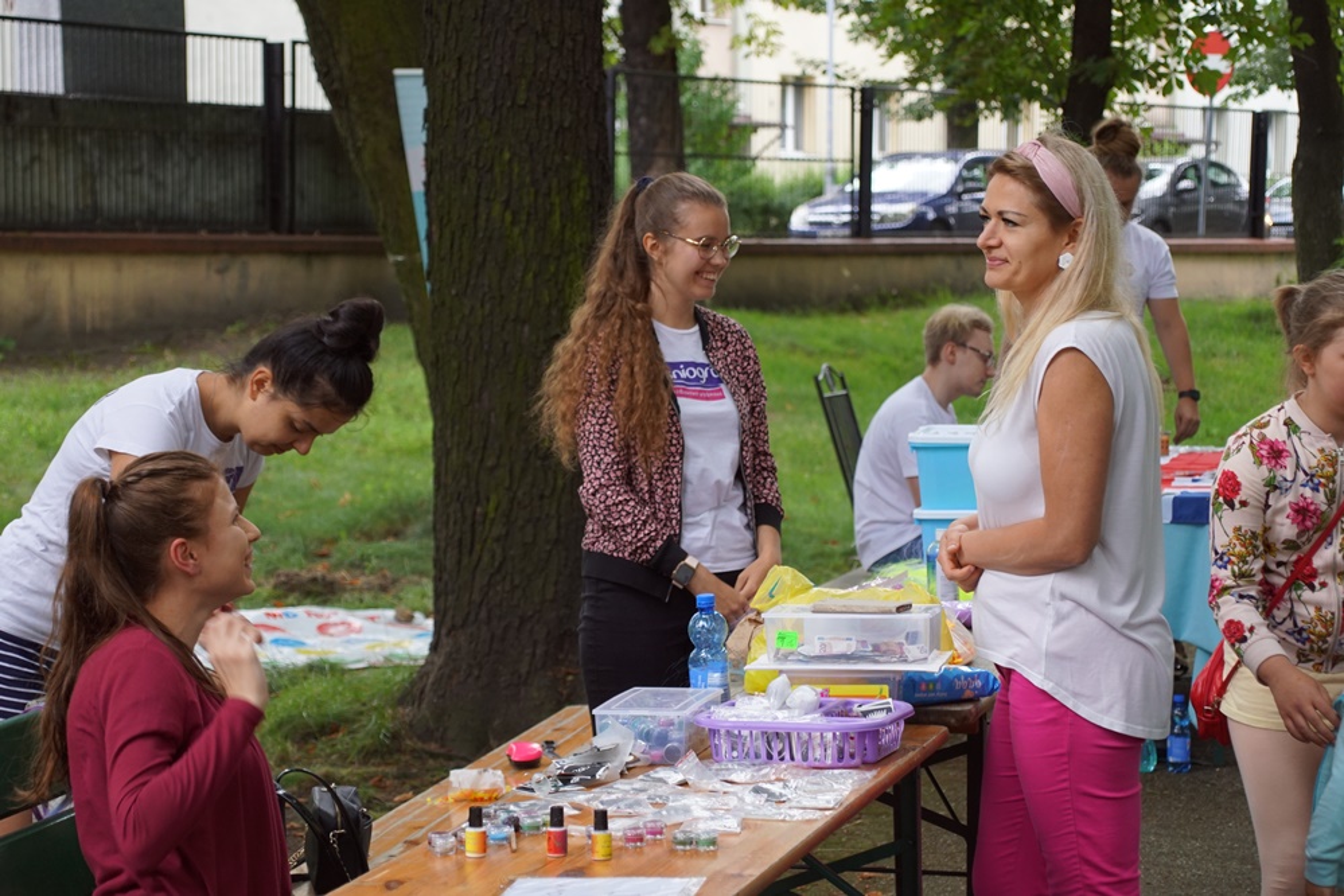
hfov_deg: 22.6
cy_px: 448
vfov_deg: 15.2
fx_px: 3360
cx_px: 672
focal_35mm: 90
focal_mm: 60
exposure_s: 1/160
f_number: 5
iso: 400
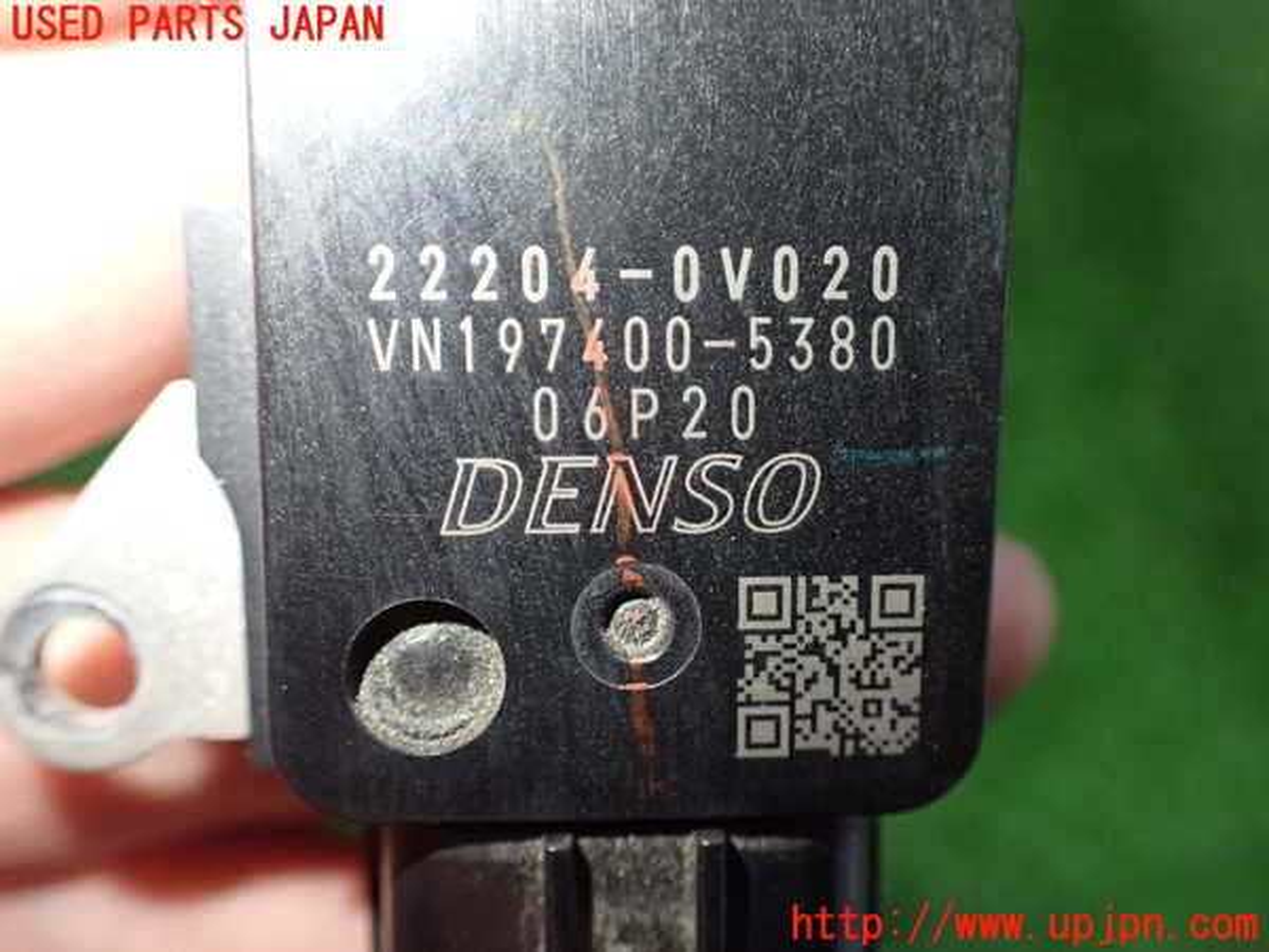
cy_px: 476
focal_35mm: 30
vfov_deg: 46.8
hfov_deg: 60.0
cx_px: 634
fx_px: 1100
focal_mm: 5.4
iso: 640
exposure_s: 1/125
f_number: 2.3
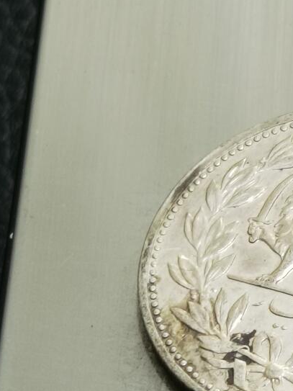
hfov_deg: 7.1
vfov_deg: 9.4
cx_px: 339
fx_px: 2360
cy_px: 332
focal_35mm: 209
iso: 100
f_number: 1.9
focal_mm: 6.67
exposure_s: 1/100
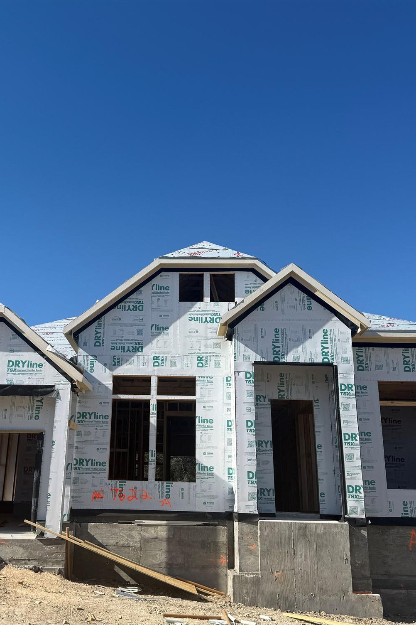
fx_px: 590
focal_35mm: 34
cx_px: 150
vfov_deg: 55.8
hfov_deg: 38.6
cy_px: 317
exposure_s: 1/5714
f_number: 1.78
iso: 80
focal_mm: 6.76
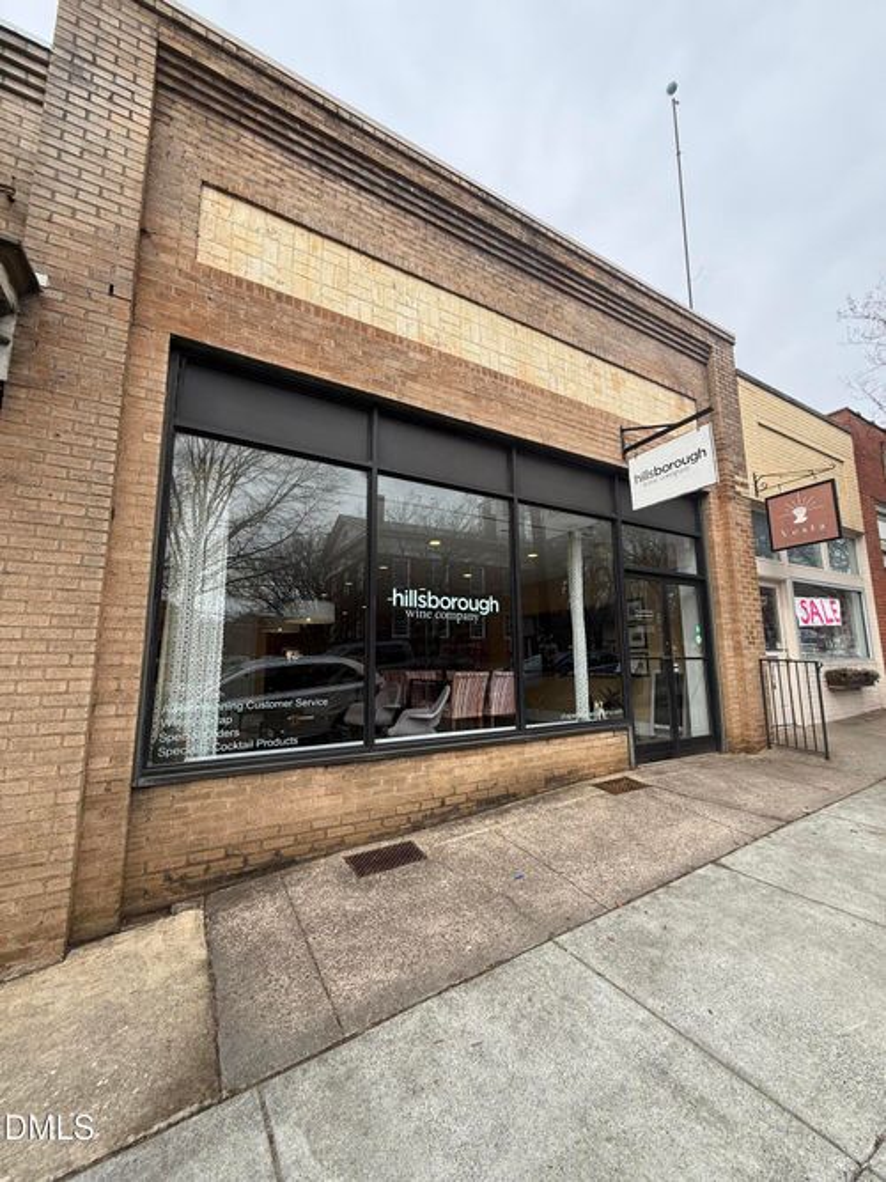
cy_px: 591
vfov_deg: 102.1
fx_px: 478
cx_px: 443
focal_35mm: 14
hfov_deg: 85.7
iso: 50
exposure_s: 1/357
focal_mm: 2.22
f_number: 2.2
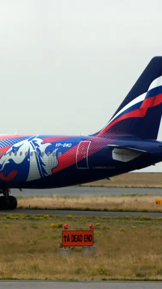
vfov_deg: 6.1
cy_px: 144
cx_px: 14
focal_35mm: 355
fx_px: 2714
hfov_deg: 3.4
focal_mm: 150
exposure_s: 1/250
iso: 100
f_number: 7.1
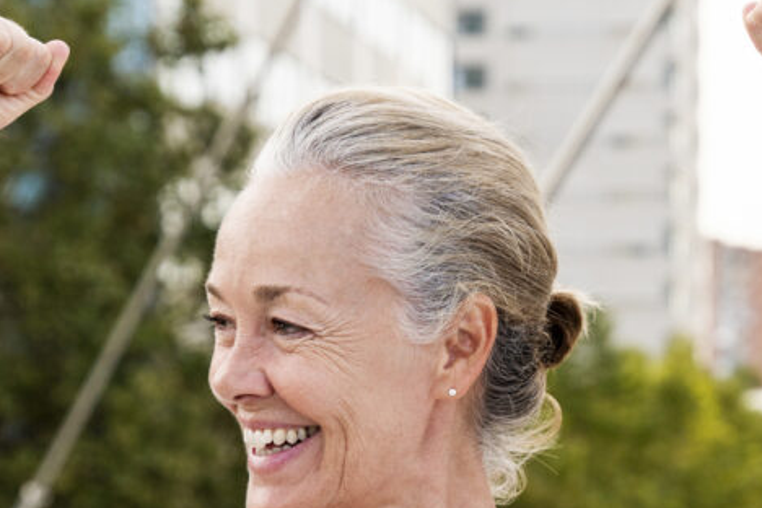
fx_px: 3098
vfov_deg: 9.3
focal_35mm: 146
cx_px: 300
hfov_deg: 14.0
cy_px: 417
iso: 320
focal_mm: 53.5
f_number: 4
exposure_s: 1/1250
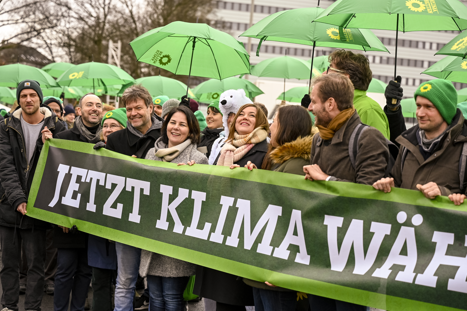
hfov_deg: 28.1
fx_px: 933
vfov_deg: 18.9
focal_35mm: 72
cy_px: 158
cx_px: 229
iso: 640
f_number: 3.5
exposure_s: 1/1000
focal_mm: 70
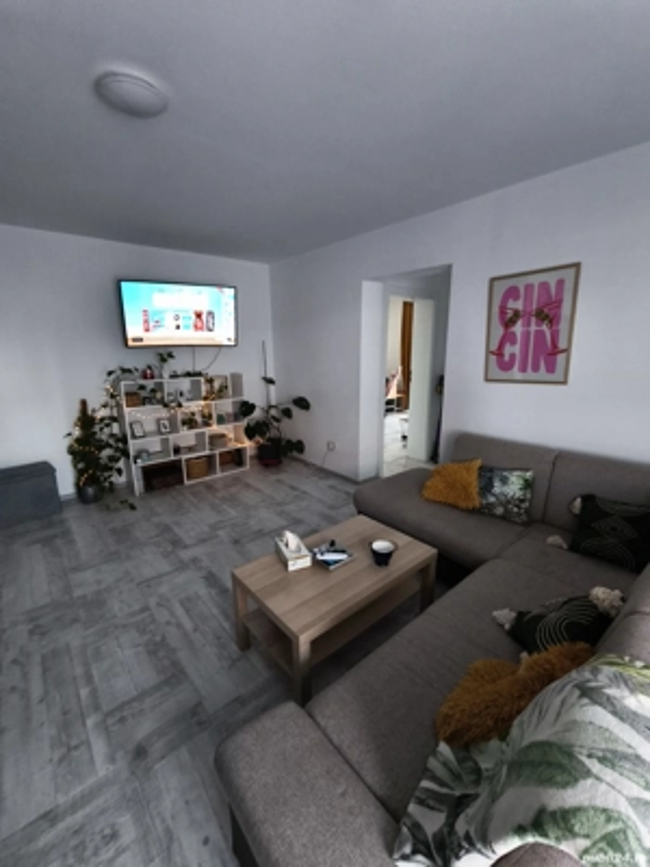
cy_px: 434
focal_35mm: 15
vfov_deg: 98.2
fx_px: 376
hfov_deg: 81.7
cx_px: 325
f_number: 2.2
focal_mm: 1.91
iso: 400
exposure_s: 1/33.3
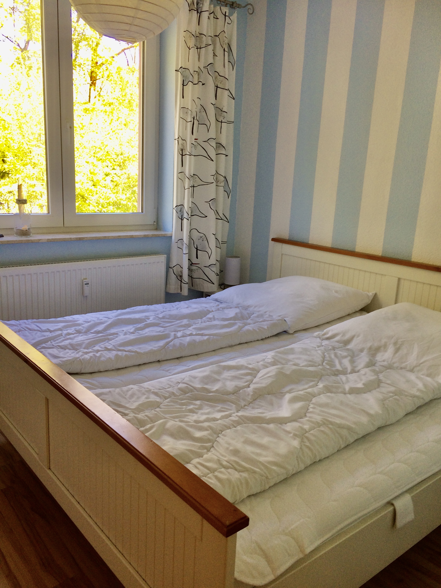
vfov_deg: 61.7
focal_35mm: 29
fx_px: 493
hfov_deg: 48.2
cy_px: 294
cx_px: 220
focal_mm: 4.15
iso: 40
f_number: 2.2
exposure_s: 1/50
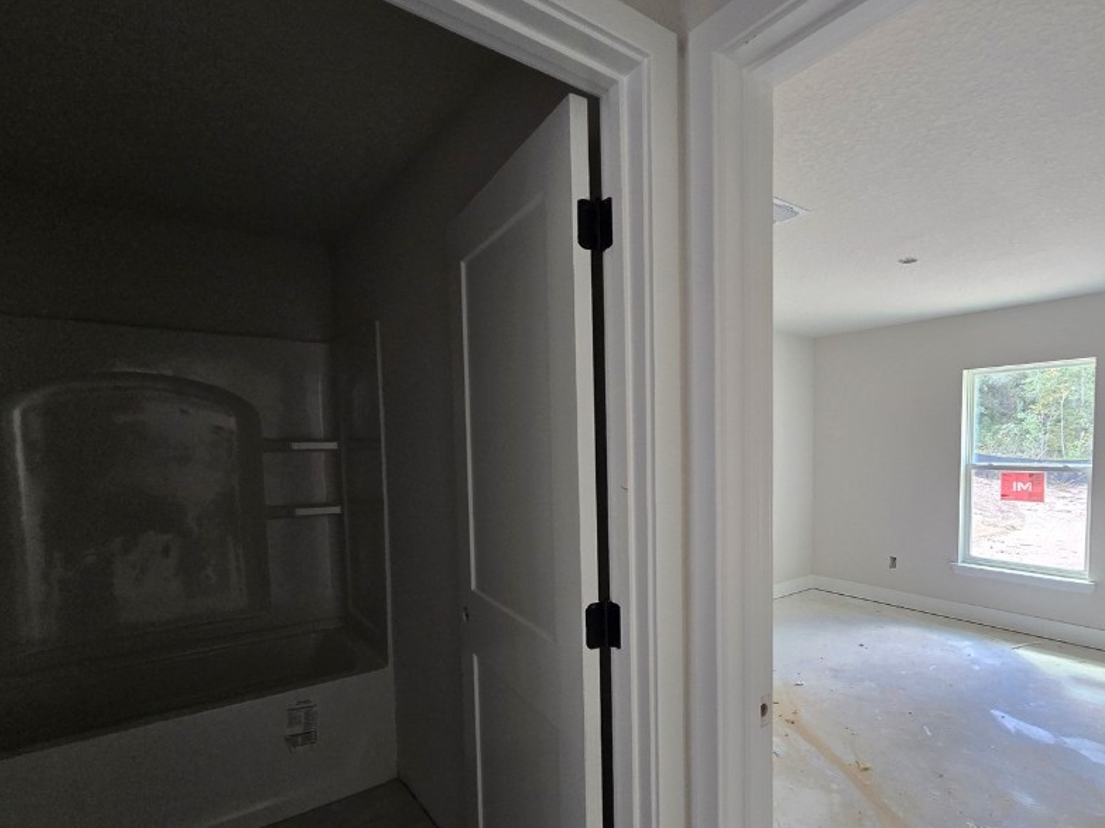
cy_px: 487
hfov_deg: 89.4
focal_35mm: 17
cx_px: 682
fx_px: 543
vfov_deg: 74.1
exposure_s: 1/60
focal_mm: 2.2
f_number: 2.2
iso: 160
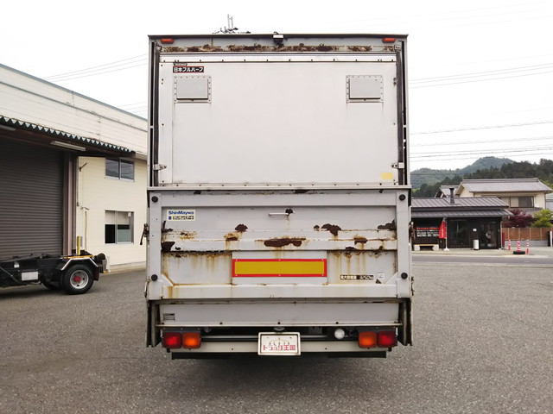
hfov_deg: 60.0
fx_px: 479
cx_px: 276
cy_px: 207
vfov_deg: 46.8
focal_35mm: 30
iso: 20
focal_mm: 4
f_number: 2.2
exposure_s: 1/596
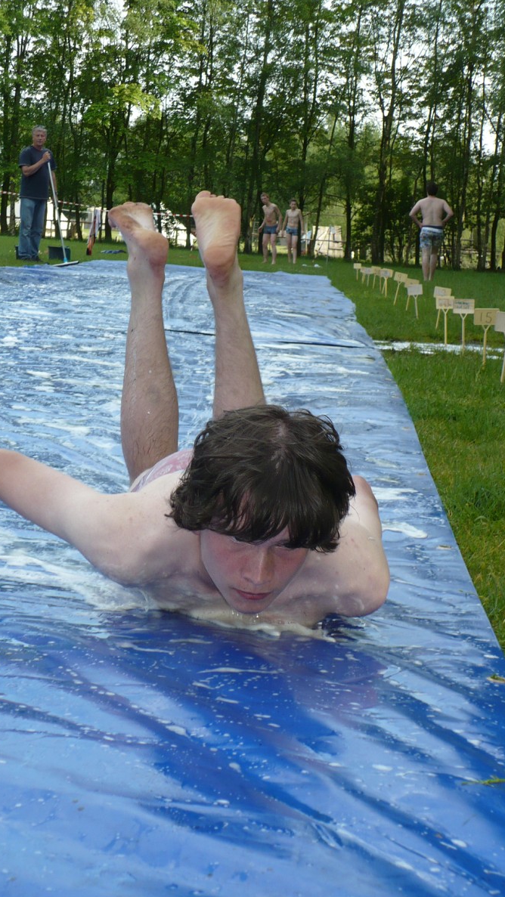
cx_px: 246
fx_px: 1809
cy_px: 445
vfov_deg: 27.9
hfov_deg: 15.9
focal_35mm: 76
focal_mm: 11.4
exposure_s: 1/320
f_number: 3.2
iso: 100
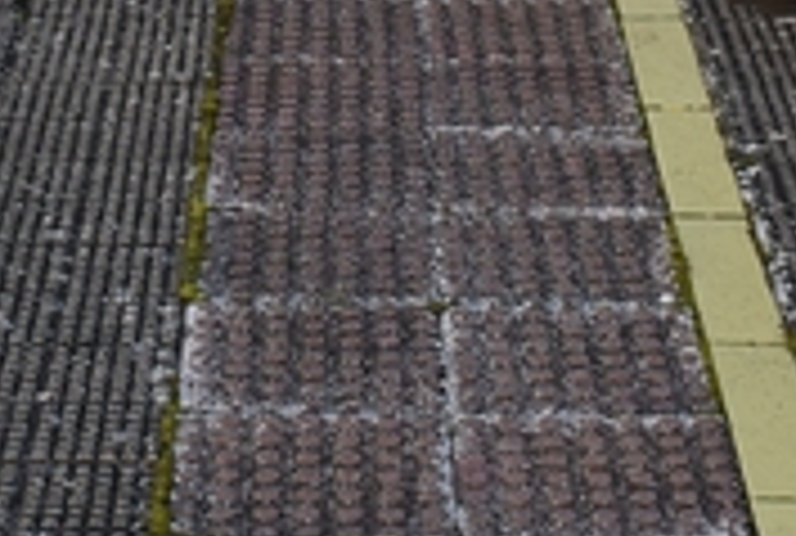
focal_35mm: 137
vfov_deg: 9.5
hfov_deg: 14.9
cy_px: -477
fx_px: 3037
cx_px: 252
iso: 400
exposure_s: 1/200
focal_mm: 18
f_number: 7.1
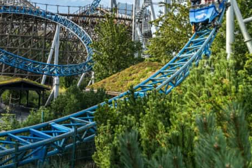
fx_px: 469
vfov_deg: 19.6
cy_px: -8
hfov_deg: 29.5
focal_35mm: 67
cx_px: 59
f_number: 7.1
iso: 320
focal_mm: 30
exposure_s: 1/800
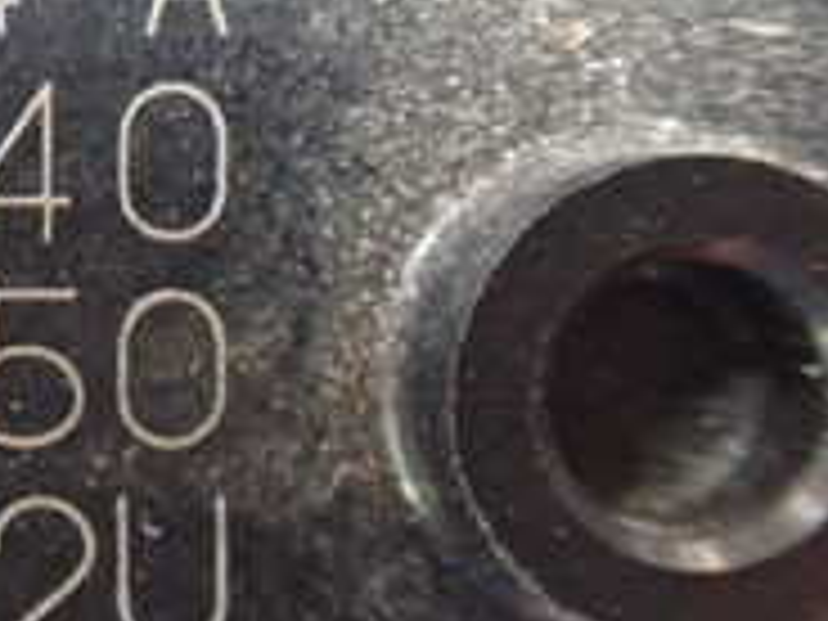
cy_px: 58
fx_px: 2344
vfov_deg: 14.9
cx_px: -513
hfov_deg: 17.4
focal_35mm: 98
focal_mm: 5.4
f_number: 2.3
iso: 800
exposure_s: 1/40
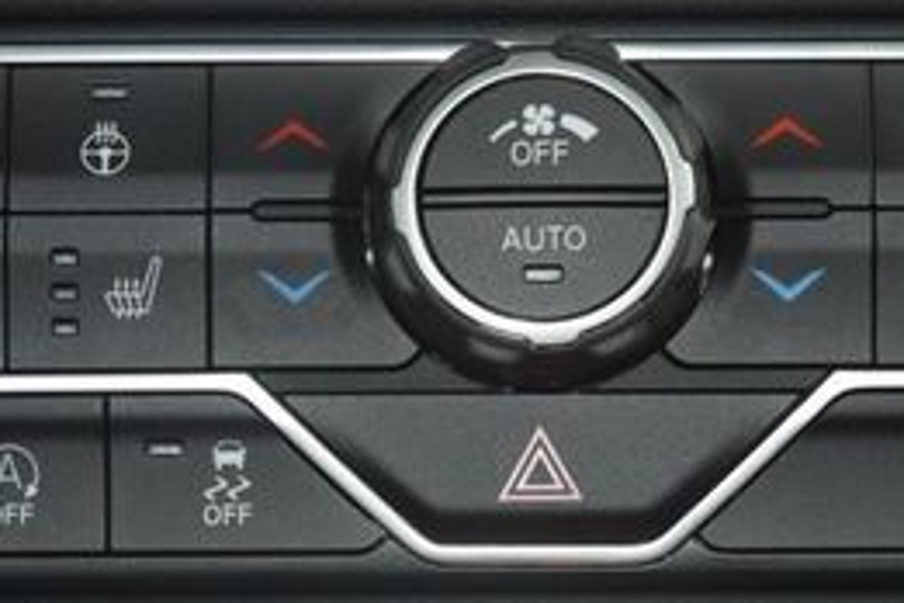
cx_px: 551
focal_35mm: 257
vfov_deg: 5.3
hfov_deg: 8.0
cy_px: 258
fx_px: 6453
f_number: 4.5
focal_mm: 70
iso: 1400
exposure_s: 1/10
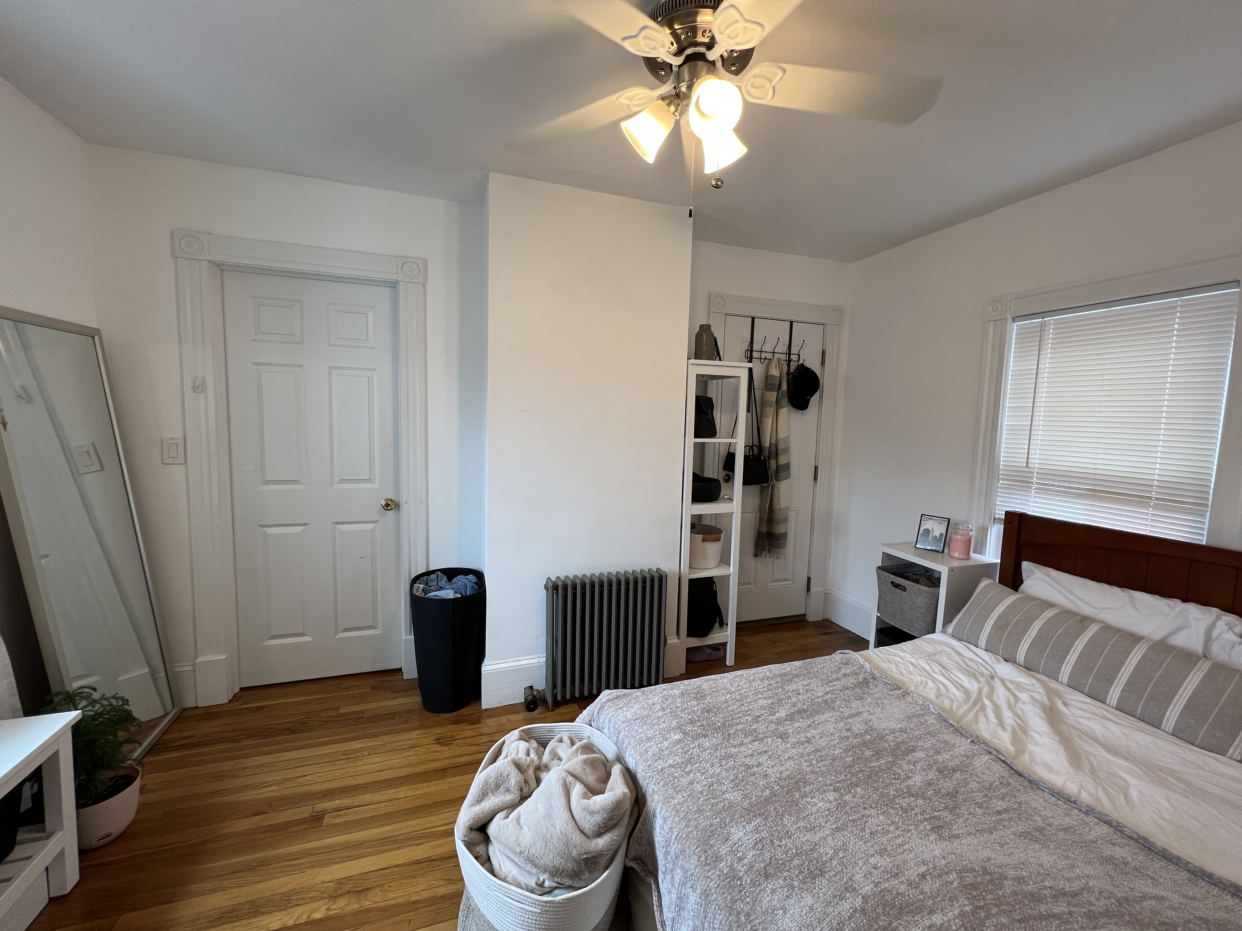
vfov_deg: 89.9
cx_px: 621
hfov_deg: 106.2
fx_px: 466
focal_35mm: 13
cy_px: 466
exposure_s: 1/120
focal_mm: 1.57
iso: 125
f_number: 1.8
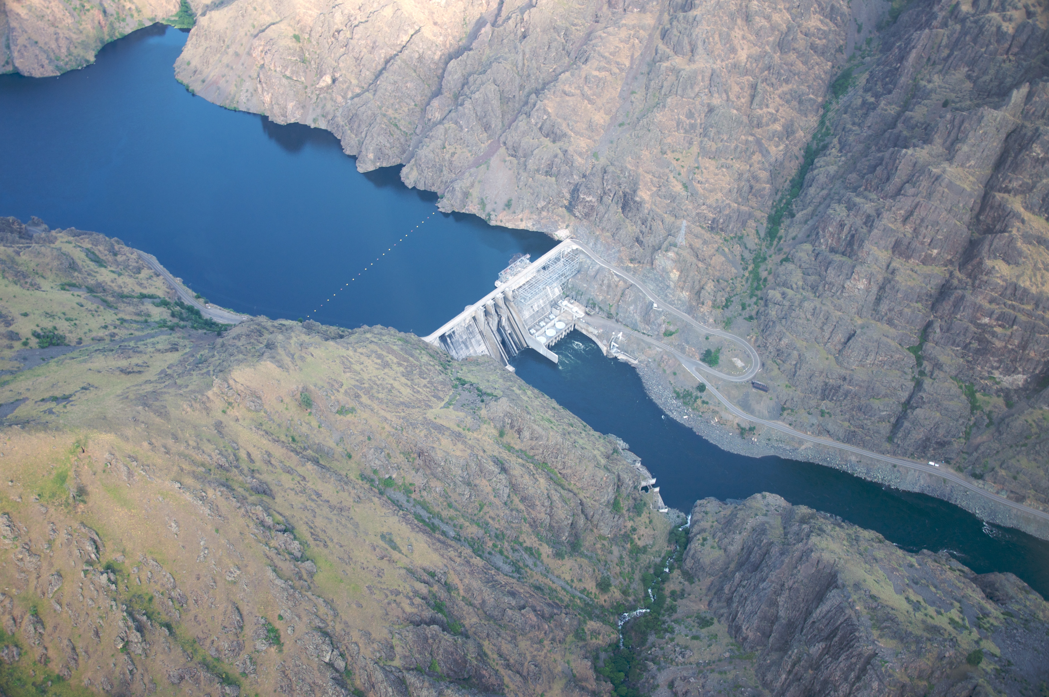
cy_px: 348
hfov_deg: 53.2
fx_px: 1048
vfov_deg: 36.8
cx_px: 524
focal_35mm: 36
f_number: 3.8
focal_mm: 24
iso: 200
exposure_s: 1/100
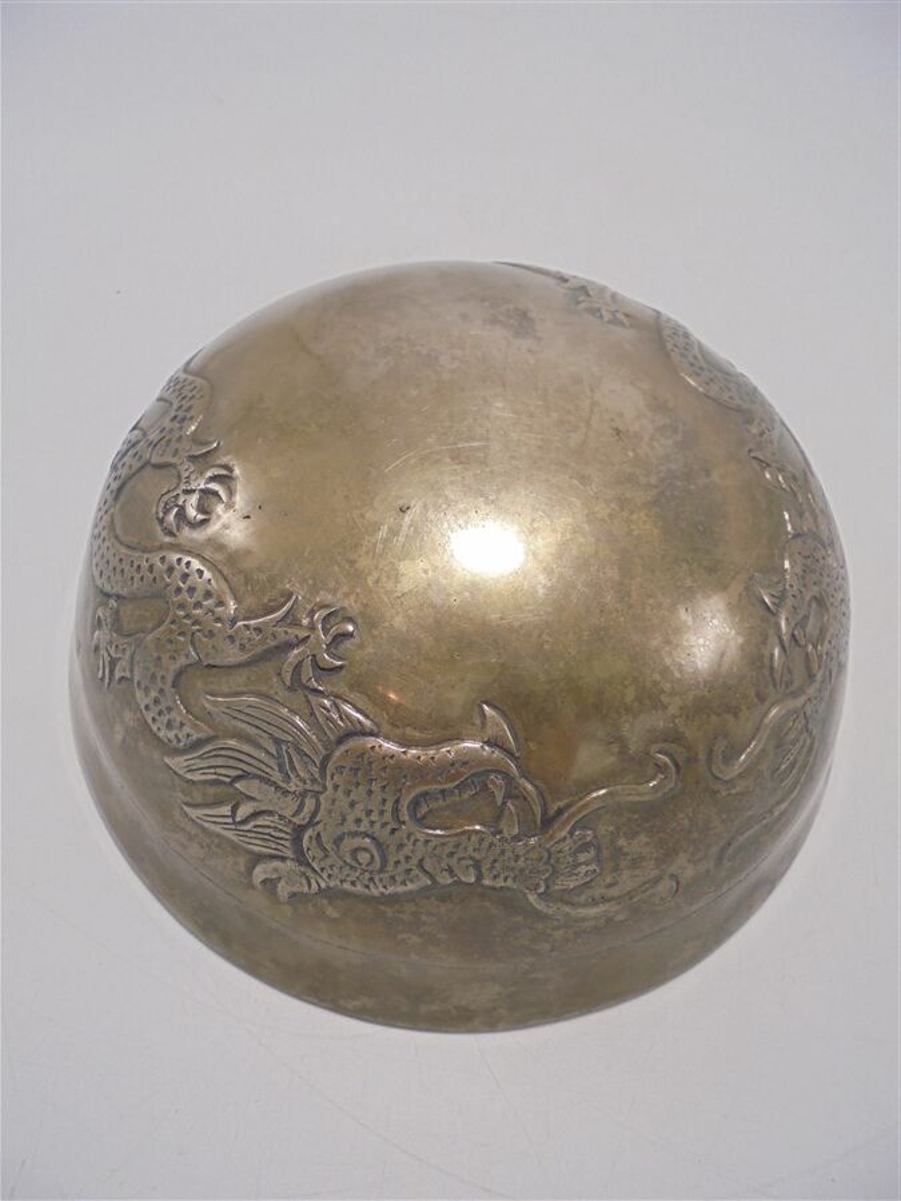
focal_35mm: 26
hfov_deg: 53.1
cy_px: 600
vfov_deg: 67.3
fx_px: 902
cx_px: 450
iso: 100
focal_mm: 4.6
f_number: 3.5
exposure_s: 1/100
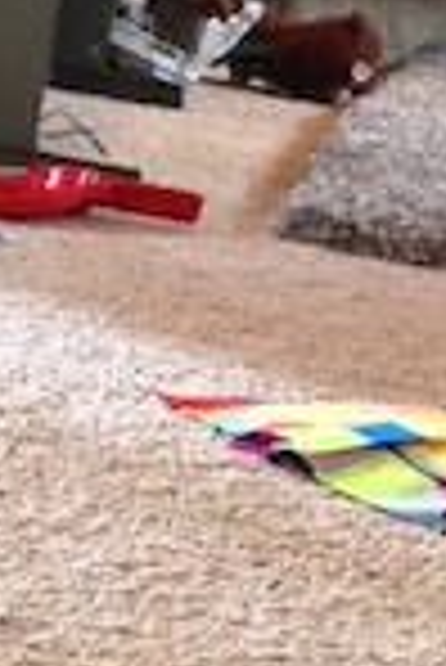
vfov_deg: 10.3
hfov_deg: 7.4
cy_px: 1269
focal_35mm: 185
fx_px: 3430
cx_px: -63
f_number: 2.4
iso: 160
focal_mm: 4.12
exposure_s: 1/20
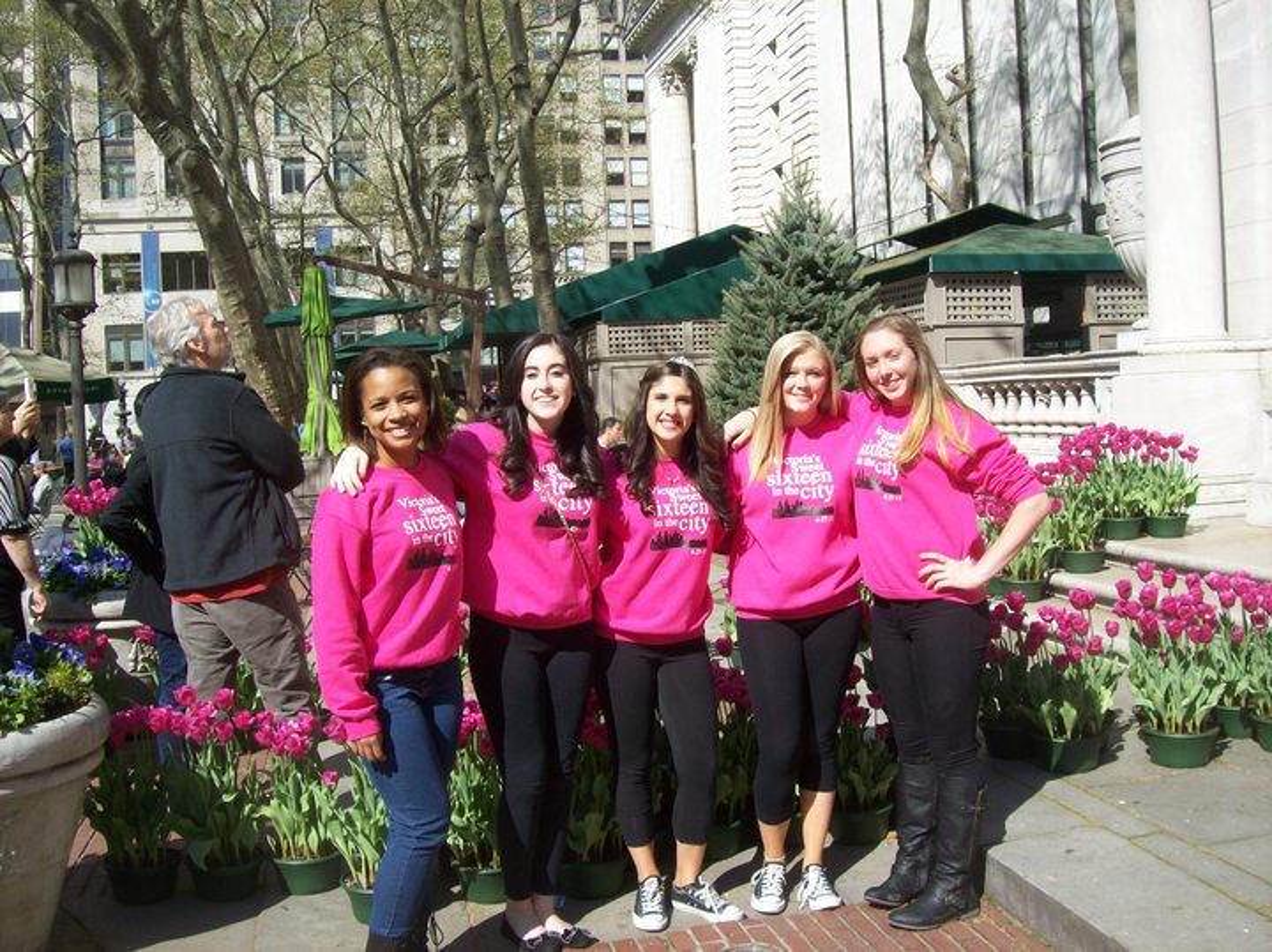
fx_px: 1322
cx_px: 636
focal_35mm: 36
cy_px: 476
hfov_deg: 51.4
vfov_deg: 39.6
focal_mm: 6
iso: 80
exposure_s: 1/384
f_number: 4.8
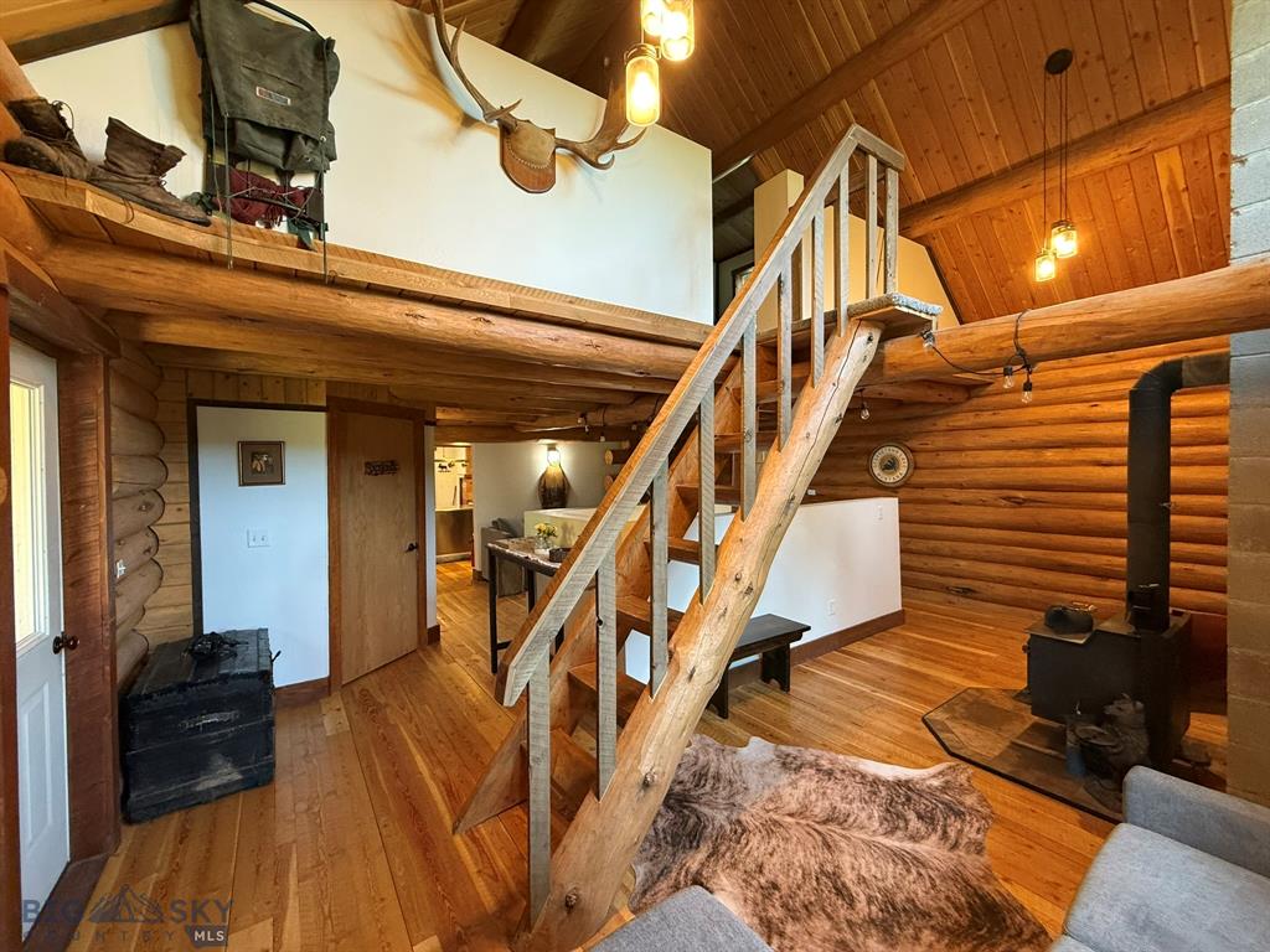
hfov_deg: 102.1
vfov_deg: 85.7
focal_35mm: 14
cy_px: 476
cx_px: 635
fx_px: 514
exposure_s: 1/60
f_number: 2.2
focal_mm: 2.22
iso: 400
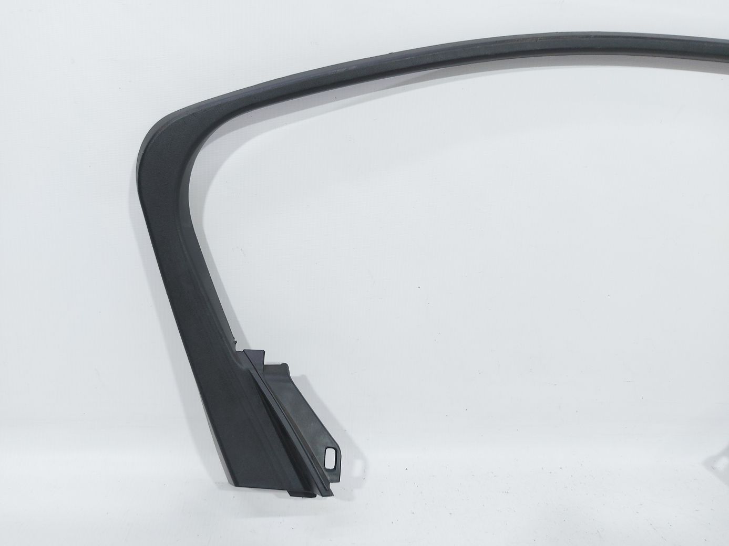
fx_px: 505
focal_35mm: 24
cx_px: 364
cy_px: 273
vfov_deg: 56.8
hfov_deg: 71.6
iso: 64
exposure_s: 1/50
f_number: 1.8
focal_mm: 5.23
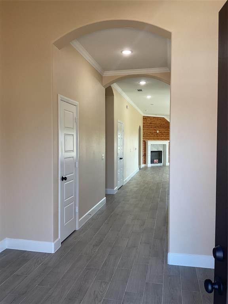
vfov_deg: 61.7
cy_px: 152
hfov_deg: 48.2
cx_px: 114
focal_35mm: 29
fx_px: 255
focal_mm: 3
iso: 64
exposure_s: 1/120
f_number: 1.8
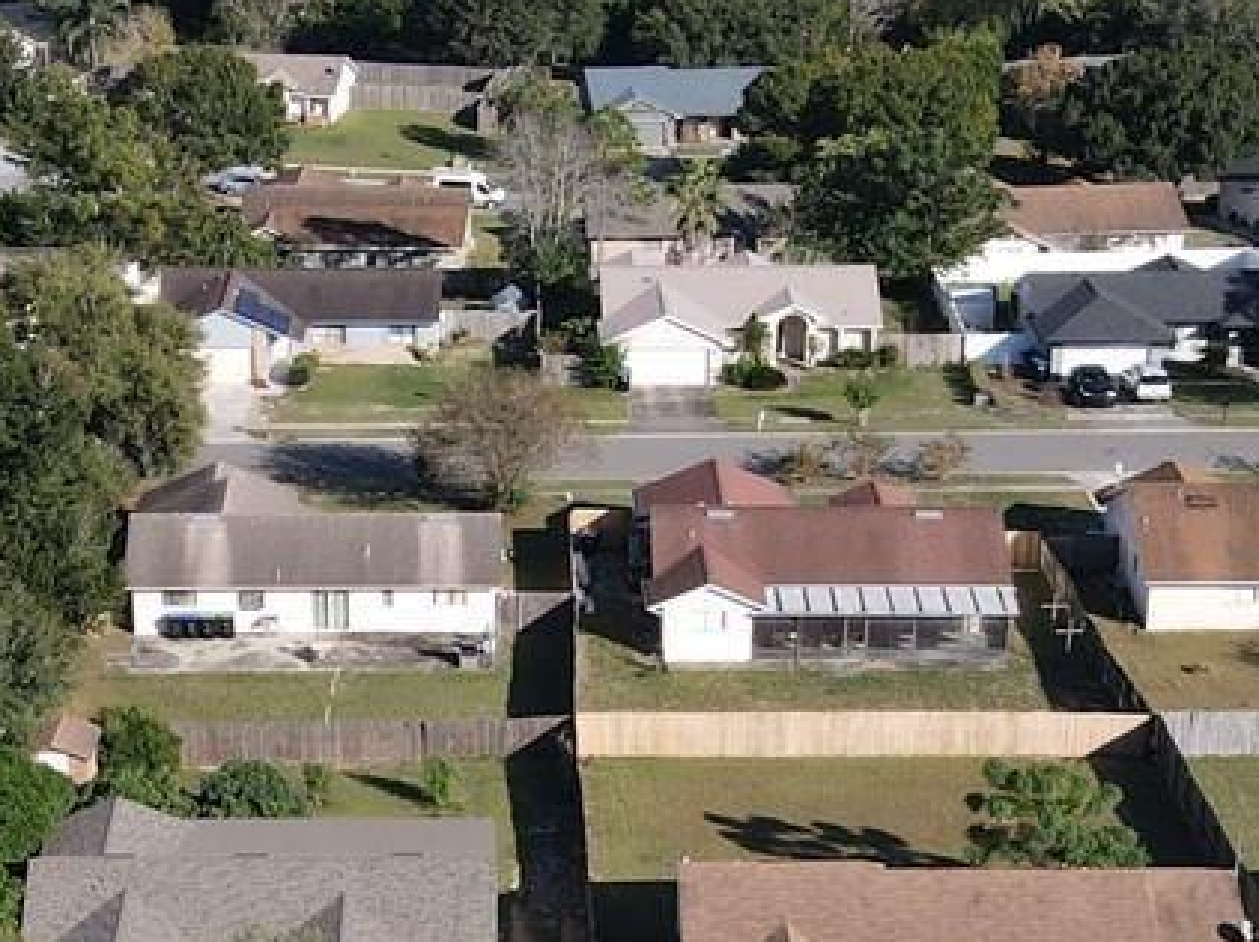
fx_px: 3308
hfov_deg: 21.5
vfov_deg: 15.4
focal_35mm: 91
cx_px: 561
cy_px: 1231
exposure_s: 1/15
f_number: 2.8
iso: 140
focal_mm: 4.5
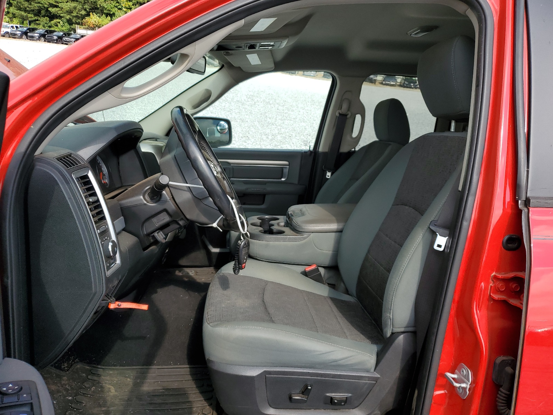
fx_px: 415
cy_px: 208
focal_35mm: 26
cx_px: 276
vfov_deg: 53.1
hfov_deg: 67.3
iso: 50
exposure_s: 1/1429
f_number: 1.5
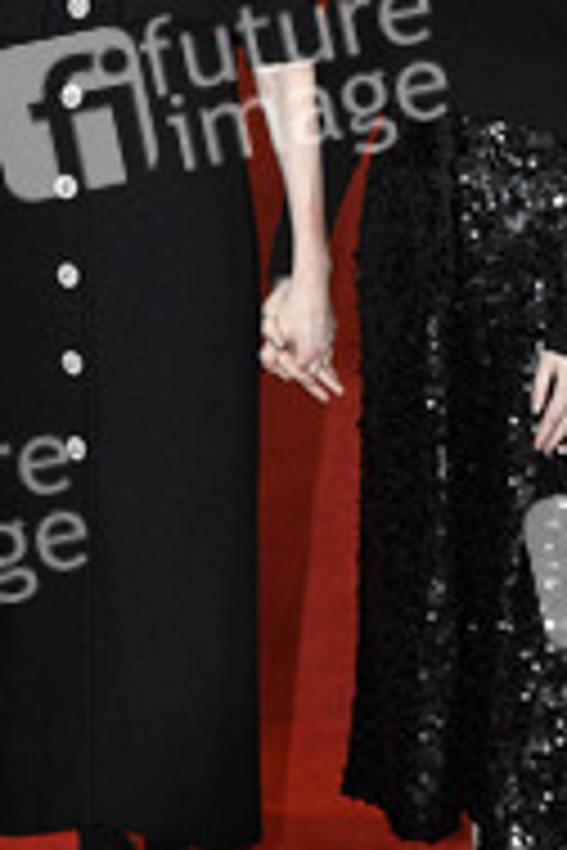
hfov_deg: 12.4
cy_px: 319
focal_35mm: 110
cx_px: 346
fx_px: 2599
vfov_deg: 18.6
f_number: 5
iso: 1600
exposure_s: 1/200
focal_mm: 35
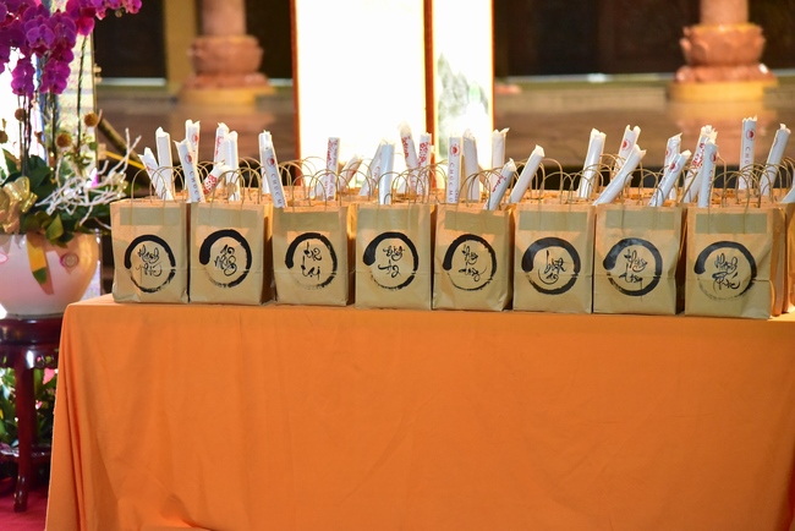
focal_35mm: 120
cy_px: 266
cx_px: 398
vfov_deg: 11.4
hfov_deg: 17.1
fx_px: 2651
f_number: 4
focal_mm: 120
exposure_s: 1/100
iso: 12800
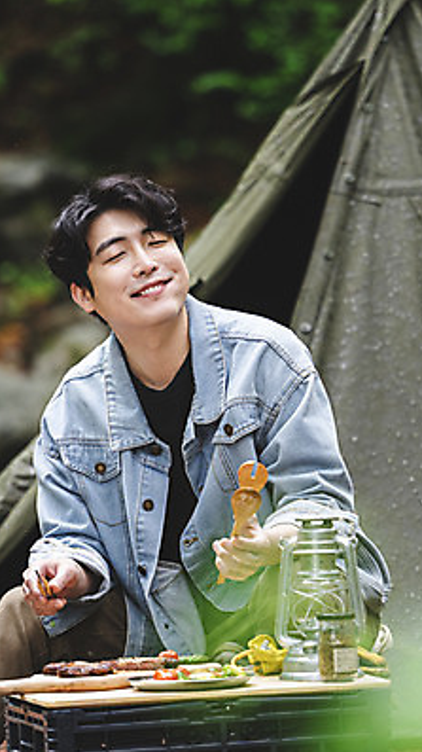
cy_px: 377
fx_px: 5994
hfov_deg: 4.0
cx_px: 320
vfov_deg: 7.2
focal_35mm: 301
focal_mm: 190
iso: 800
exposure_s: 1/125
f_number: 2.8
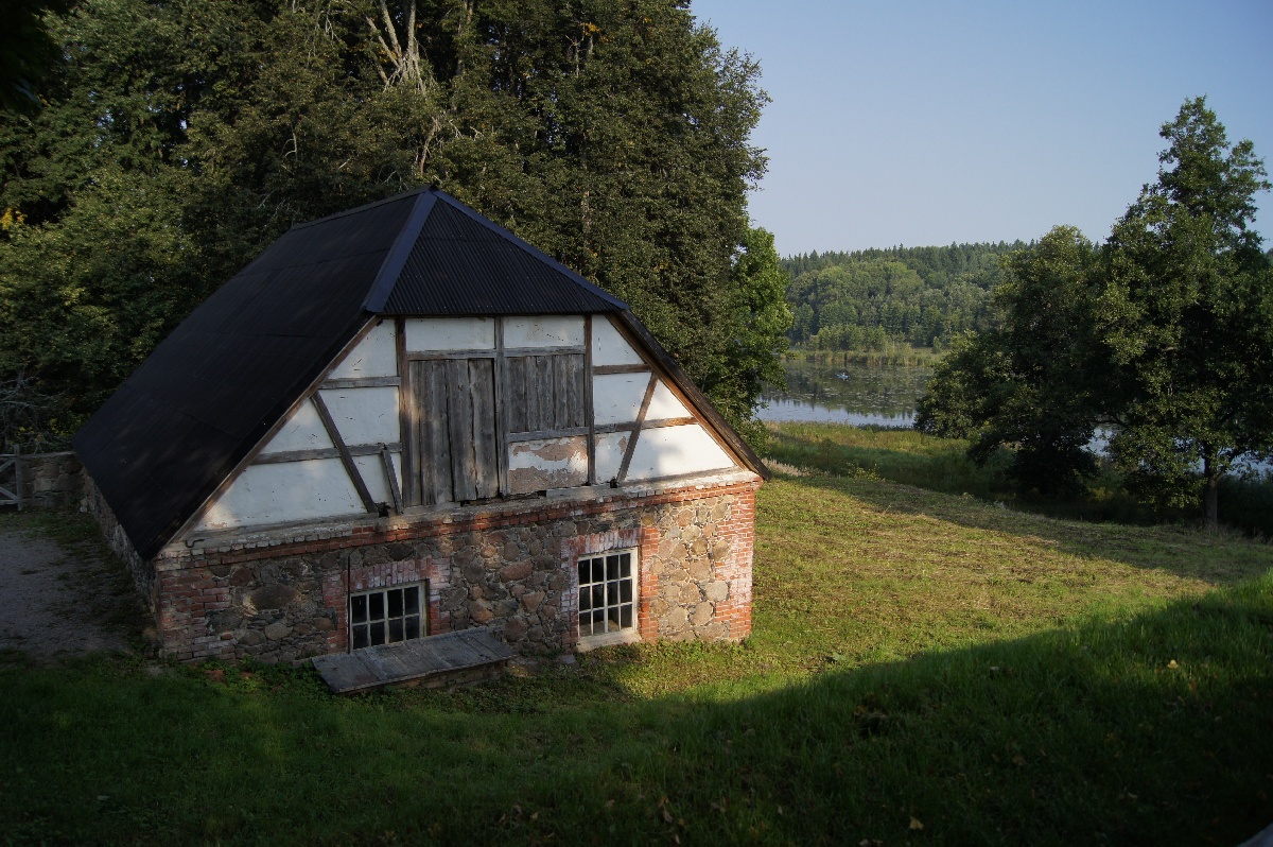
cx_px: 636
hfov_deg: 67.4
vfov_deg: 47.9
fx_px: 954
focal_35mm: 27
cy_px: 424
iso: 100
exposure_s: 1/1250
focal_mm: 18
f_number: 3.5
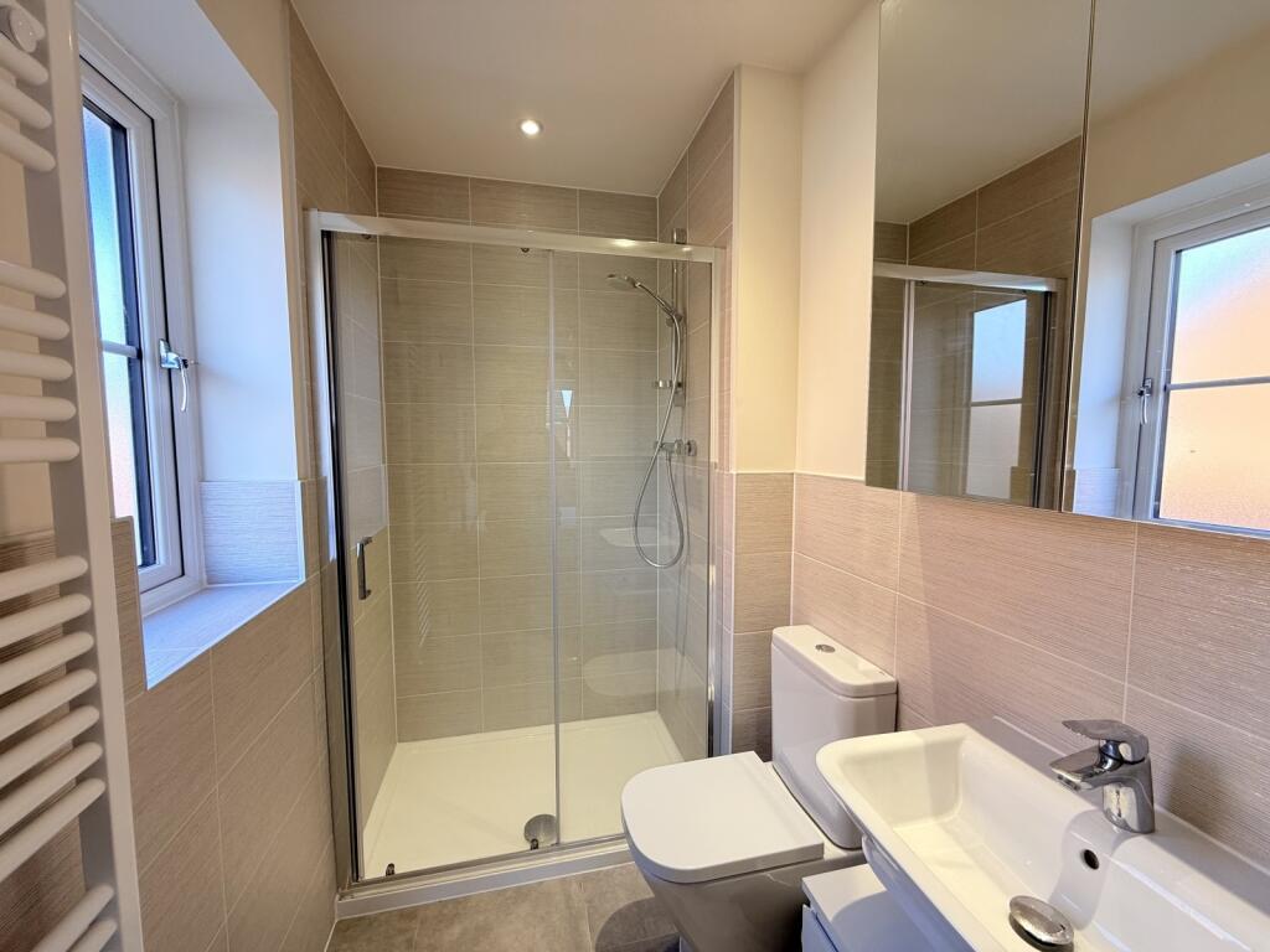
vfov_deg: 85.7
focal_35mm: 14
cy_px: 476
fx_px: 514
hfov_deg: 102.1
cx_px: 635
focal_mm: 2.22
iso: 64
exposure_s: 1/99
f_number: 2.2
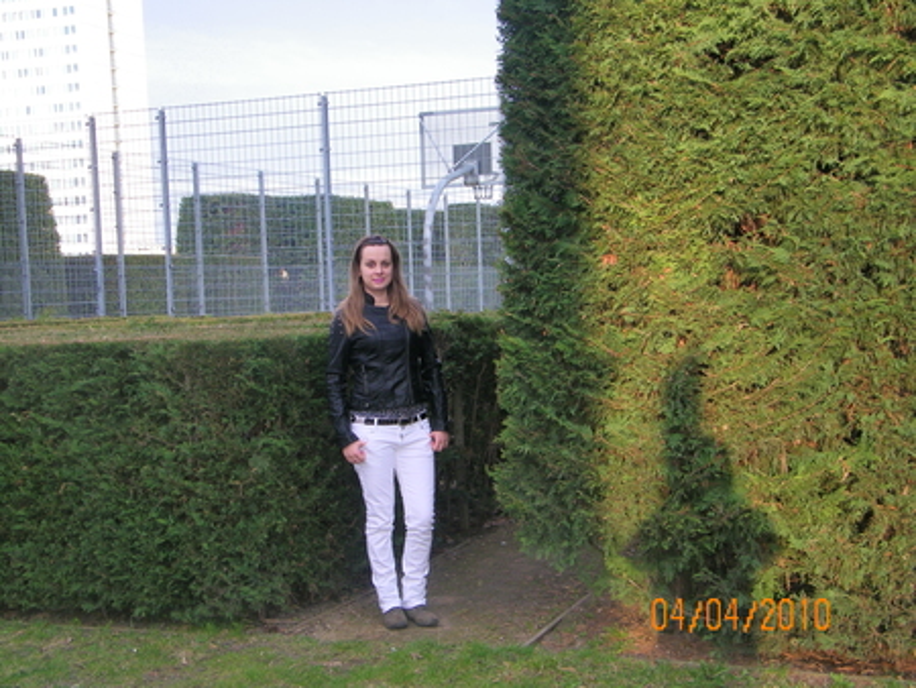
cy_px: 344
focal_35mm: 49
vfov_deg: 29.7
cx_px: 458
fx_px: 1297
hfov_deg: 38.9
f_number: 4
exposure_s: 1/100
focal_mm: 8.8
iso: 80
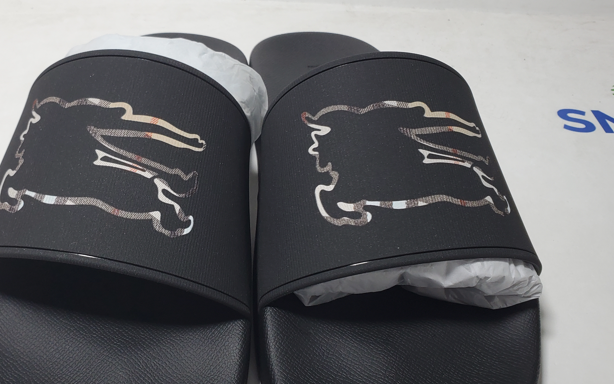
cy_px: 232
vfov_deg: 30.5
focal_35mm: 42
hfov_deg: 47.0
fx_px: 703
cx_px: 258
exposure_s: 1/144
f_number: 2.4
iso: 50
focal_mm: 4.3
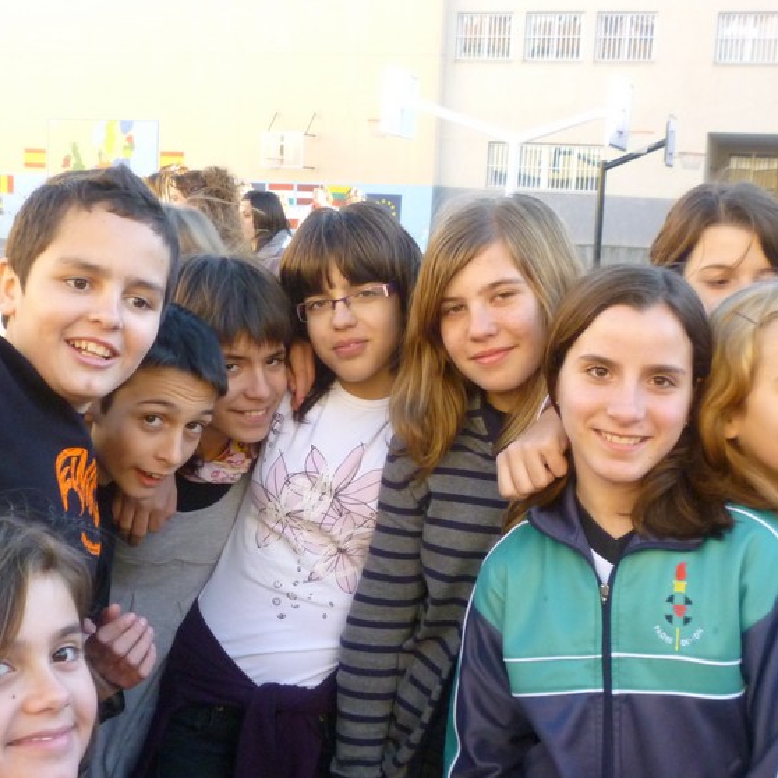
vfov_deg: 36.0
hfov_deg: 36.0
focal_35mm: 47
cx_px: 319
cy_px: 455
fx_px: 1195
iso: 320
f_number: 3.3
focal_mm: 5.2
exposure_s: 1/250
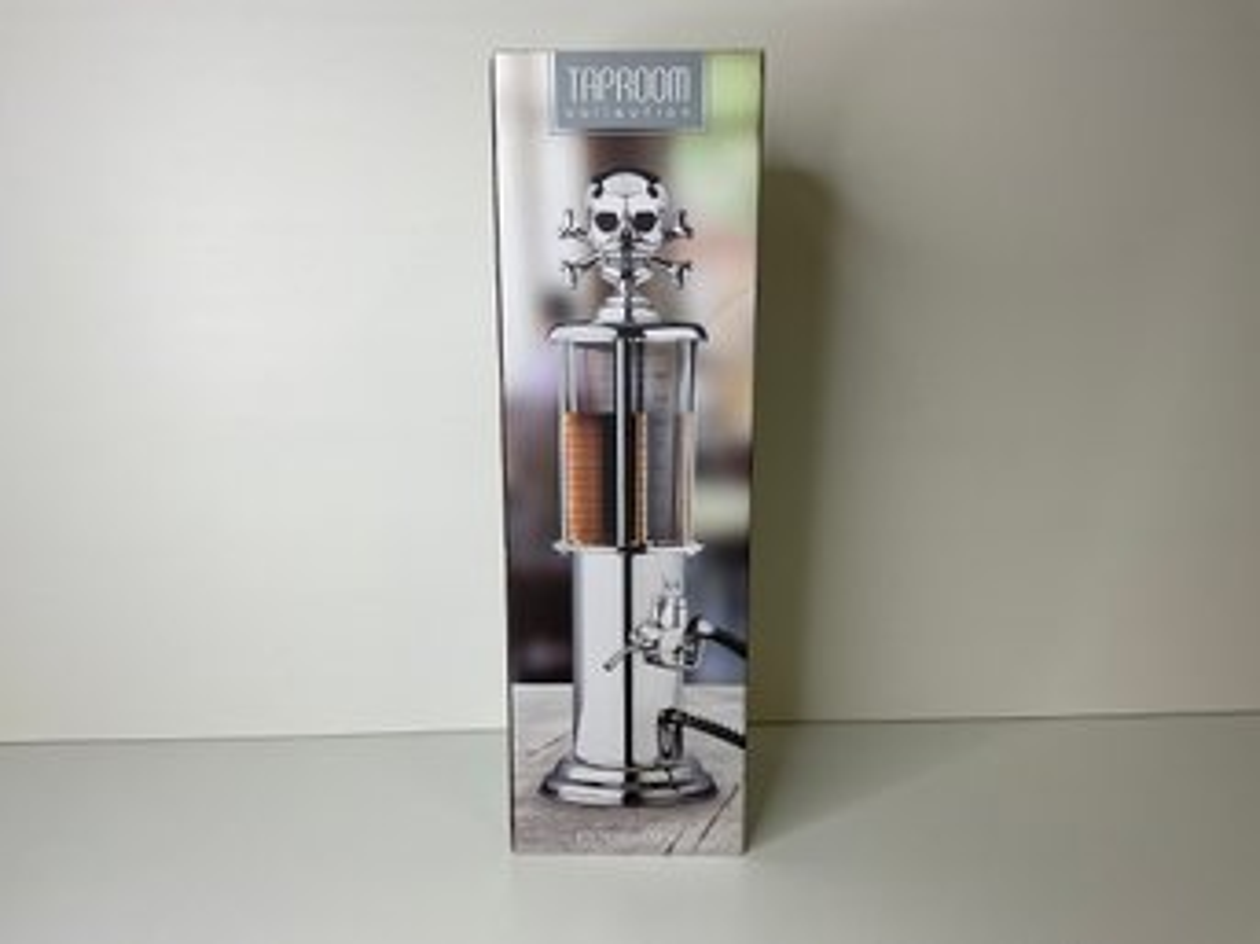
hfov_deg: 61.7
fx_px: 1055
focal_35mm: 29
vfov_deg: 48.2
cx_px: 630
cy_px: 472
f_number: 1.8
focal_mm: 3
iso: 16
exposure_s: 1/231
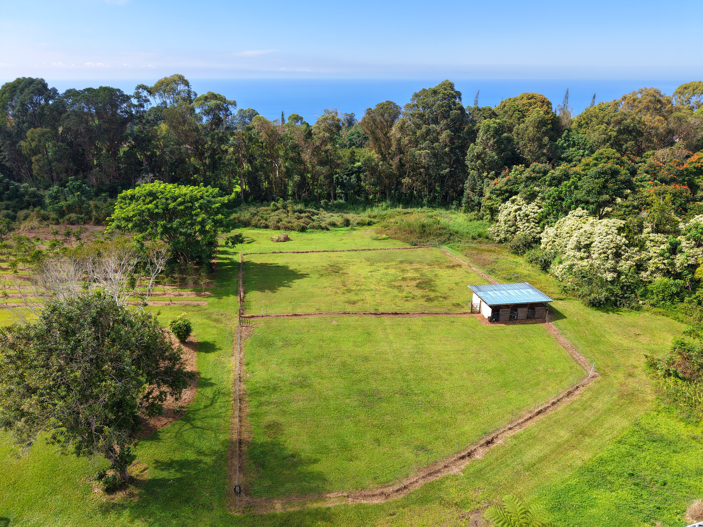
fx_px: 487
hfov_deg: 71.6
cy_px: 264
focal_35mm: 24
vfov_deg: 56.8
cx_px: 352
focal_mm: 8.67
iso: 200
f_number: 1.8
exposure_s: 1/3333
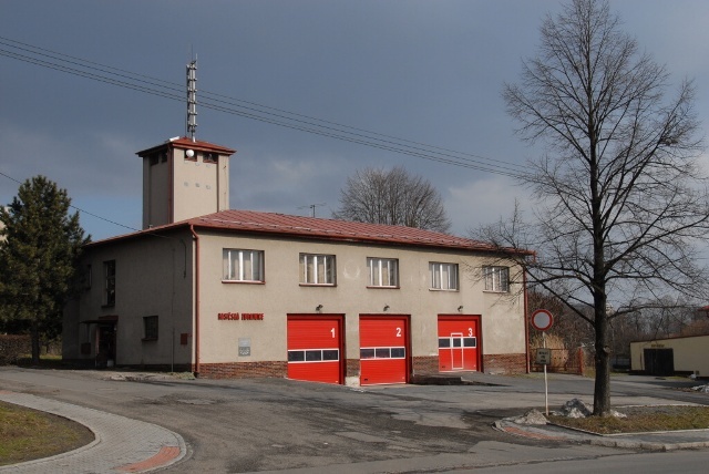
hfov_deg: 42.3
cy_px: 237
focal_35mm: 46
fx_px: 917
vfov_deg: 29.0
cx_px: 354
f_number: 11
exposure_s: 1/320
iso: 200
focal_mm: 31
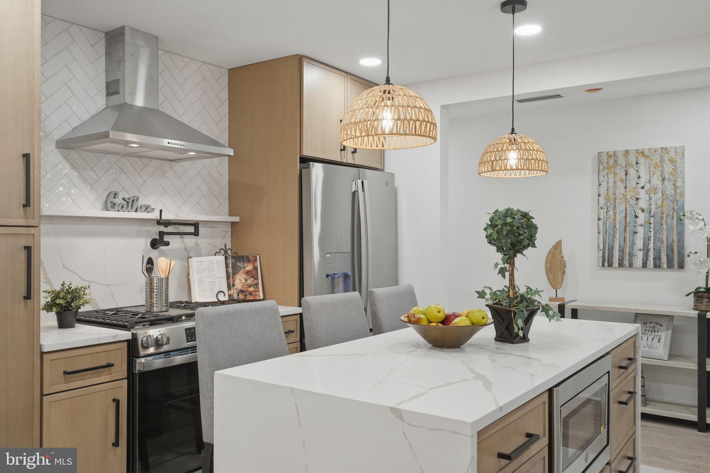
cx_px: 355
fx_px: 592
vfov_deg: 43.6
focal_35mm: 30
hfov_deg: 61.9
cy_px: 236
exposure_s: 1/10
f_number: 8
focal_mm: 30
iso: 200
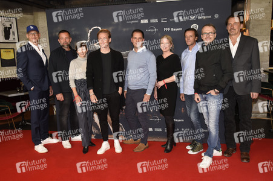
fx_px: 227
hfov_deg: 62.0
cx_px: 136
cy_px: 90
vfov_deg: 43.5
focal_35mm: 30
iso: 2000
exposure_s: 1/125
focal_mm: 30
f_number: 6.3
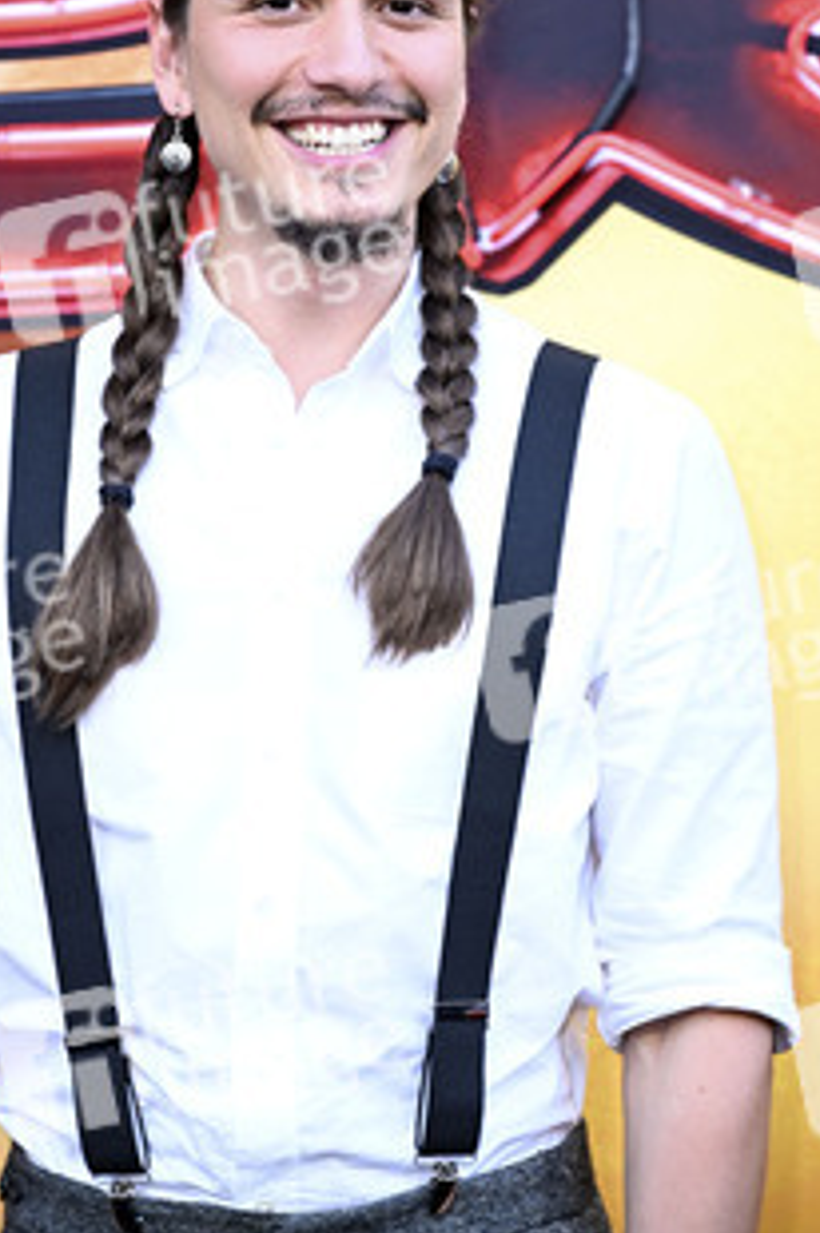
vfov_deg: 13.2
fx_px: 5307
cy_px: 449
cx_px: 314
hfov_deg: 8.8
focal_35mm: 155
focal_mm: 120
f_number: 5.6
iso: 1250
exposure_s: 1/200
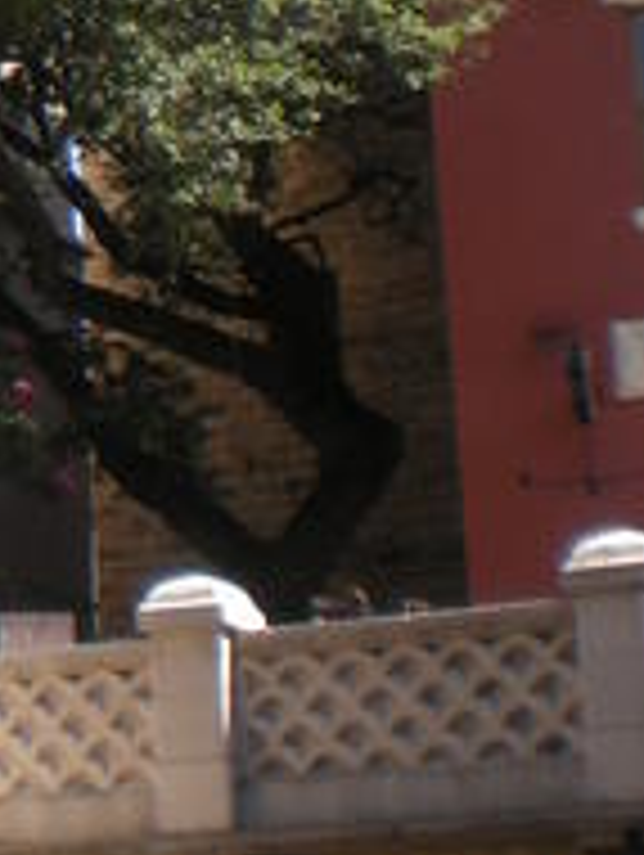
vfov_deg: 14.8
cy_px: -225
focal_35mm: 128
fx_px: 3168
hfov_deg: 11.0
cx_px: -401
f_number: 4.6
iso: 64
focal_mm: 6.3
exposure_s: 1/166
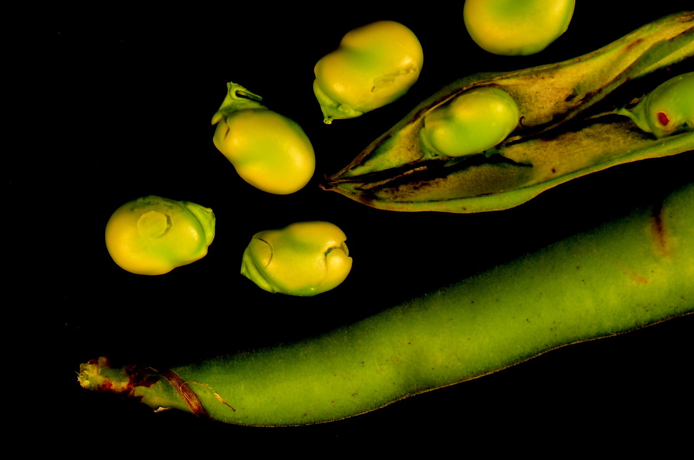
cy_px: 131
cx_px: 731
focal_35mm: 279
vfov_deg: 4.9
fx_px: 5369
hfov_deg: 7.4
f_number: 14
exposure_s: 1/2
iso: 100
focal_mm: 85
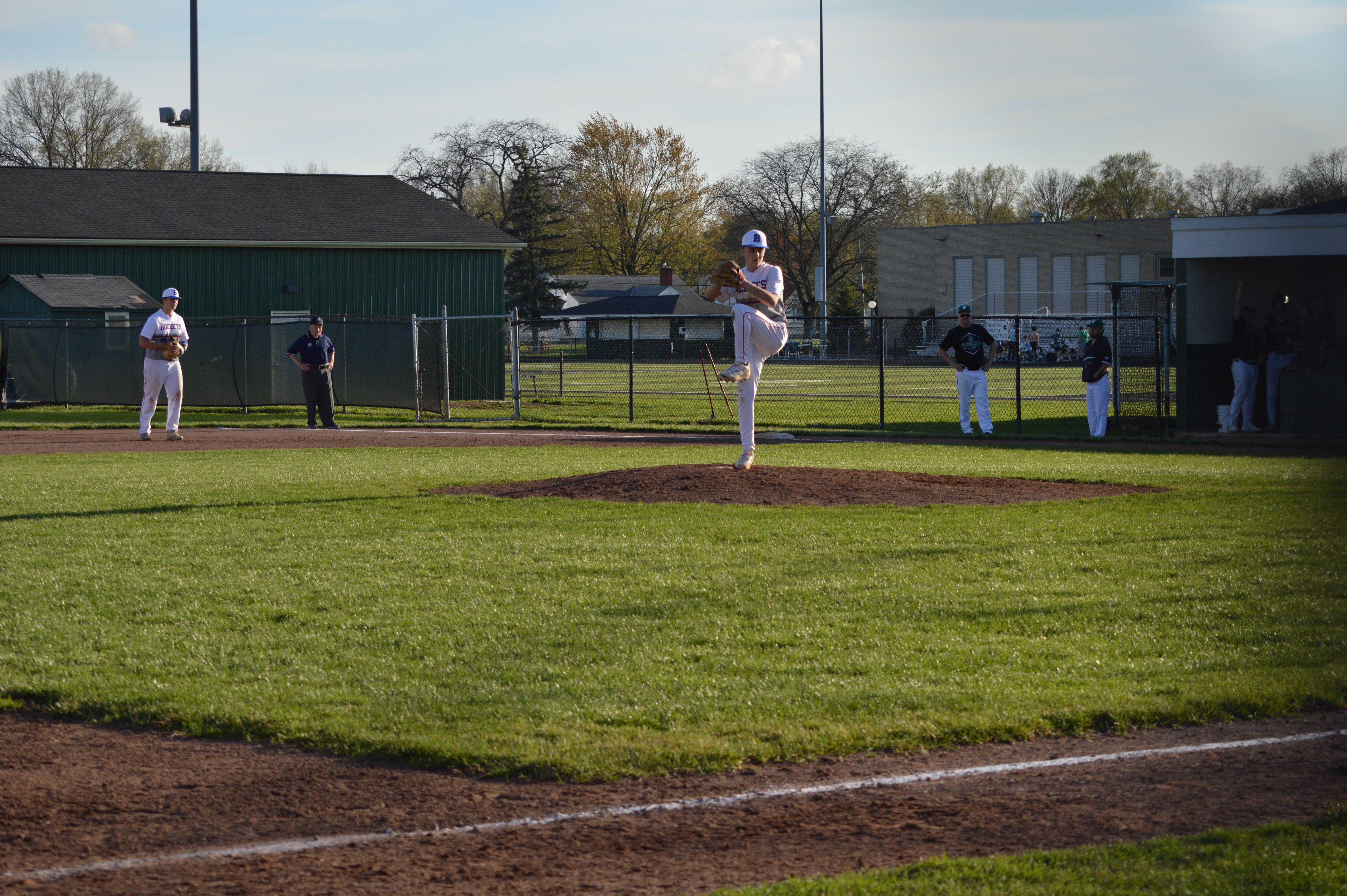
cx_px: 674
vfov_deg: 13.0
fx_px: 3925
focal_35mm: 105
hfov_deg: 19.5
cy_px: 448
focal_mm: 70
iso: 400
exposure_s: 1/2000
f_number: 6.3
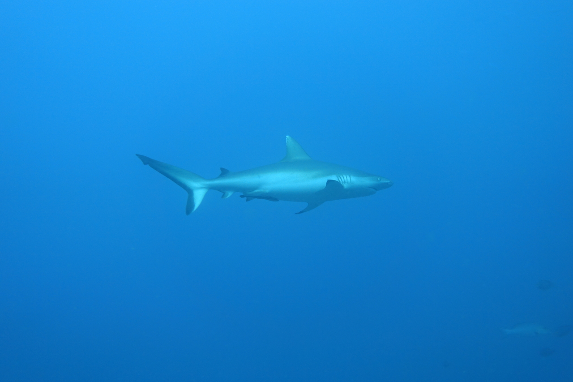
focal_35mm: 46
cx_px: 286
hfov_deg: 42.7
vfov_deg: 29.2
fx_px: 732
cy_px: 191
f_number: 2.8
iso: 125
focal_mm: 16.84
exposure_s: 1/50
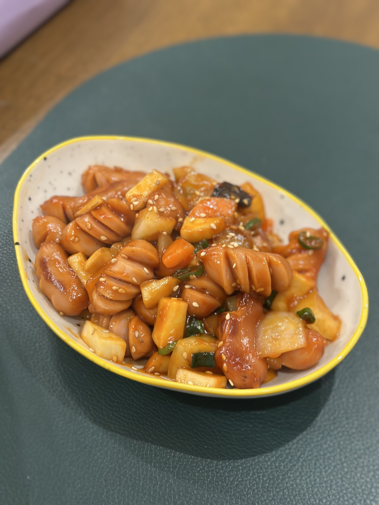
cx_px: 190
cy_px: 252
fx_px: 701
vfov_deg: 39.7
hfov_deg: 30.3
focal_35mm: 48
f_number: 1.78
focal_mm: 6.86
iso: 320
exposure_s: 1/60
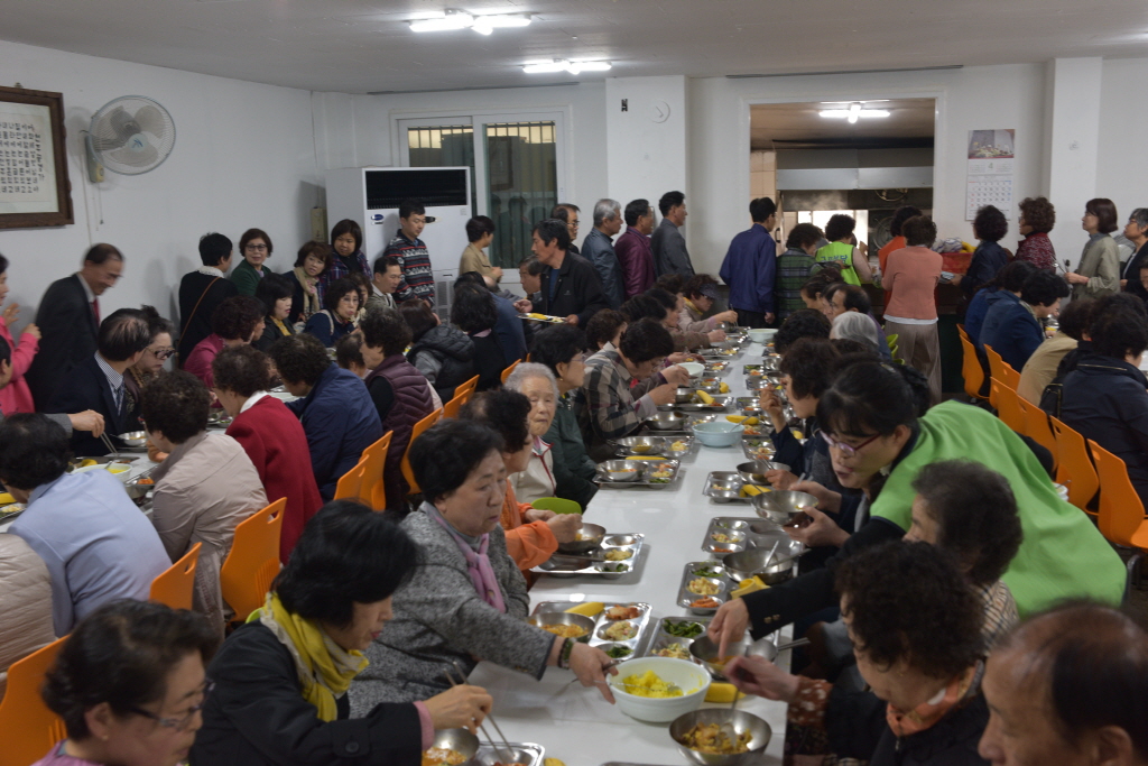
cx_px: 574
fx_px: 1212
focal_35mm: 38
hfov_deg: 50.7
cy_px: 383
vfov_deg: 35.1
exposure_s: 1/40
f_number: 6.3
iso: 800
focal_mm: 38
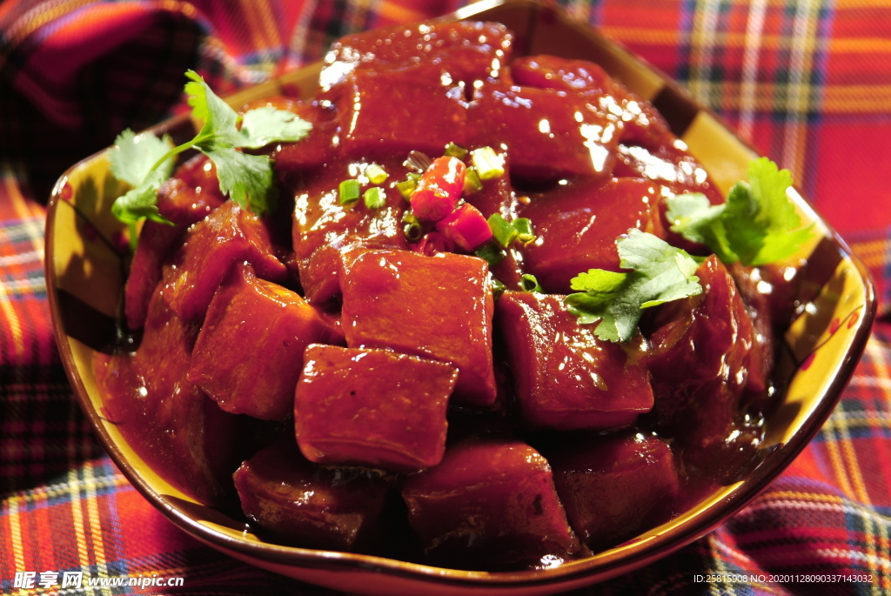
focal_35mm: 120
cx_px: 446
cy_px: 298
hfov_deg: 17.0
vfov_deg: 11.4
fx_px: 2973
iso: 160
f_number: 4
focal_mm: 80
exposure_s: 1/45
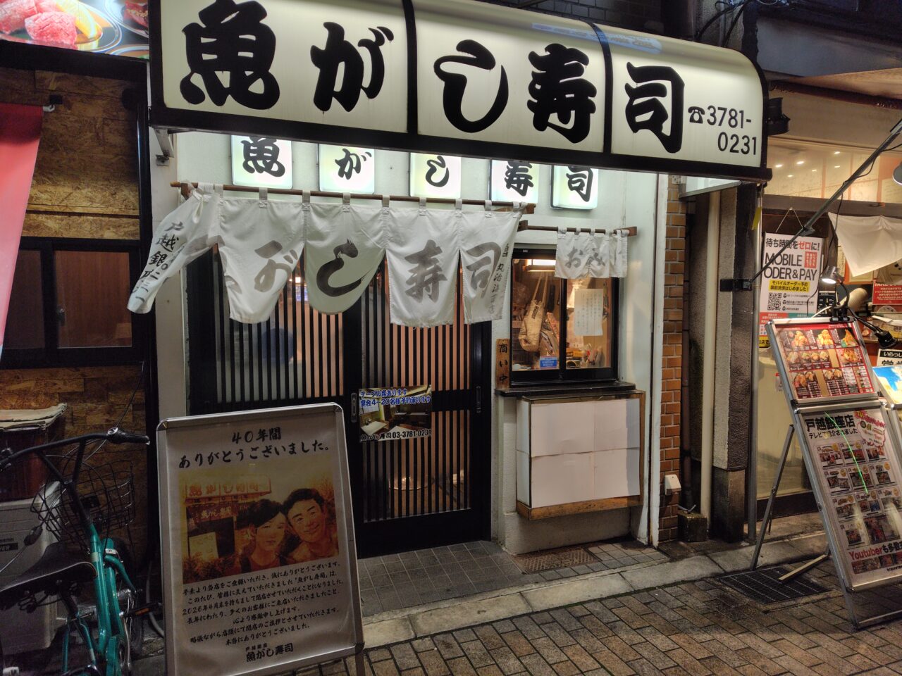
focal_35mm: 23
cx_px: 451
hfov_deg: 73.9
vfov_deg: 58.9
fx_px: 599
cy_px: 338
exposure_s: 1/50
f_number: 1.9
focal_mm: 5.6
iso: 191
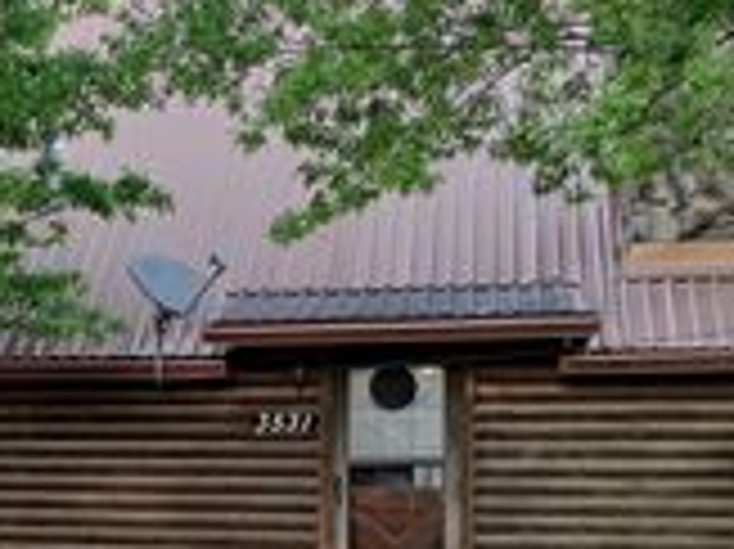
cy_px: 457
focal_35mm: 80
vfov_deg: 18.2
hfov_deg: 23.1
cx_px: -54
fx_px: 1695
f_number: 1.8
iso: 50
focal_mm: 3.98
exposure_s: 1/60
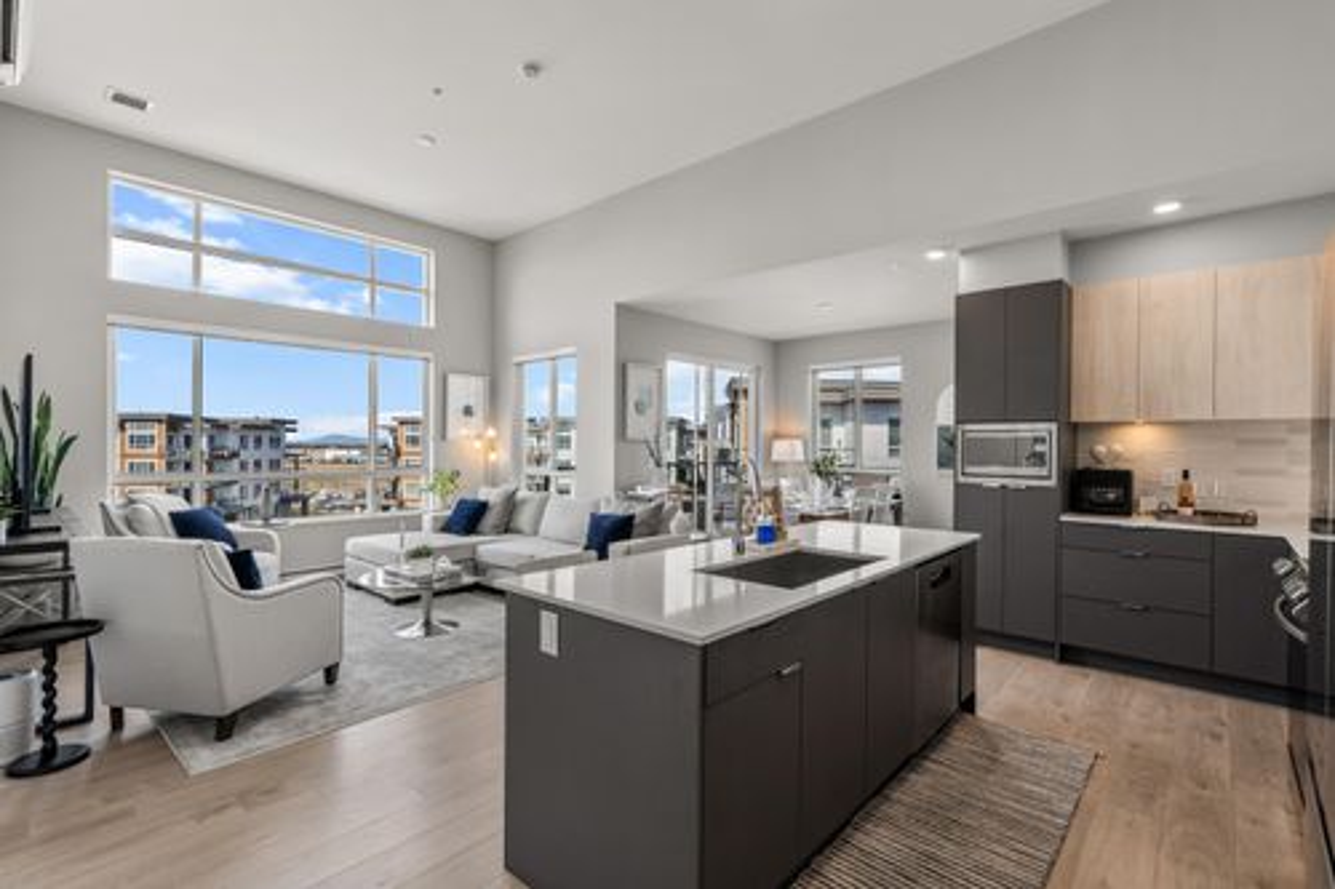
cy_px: 444
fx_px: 593
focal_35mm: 16
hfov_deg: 96.8
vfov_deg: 73.7
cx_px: 668
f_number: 9
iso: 400
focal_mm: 16
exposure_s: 1/30
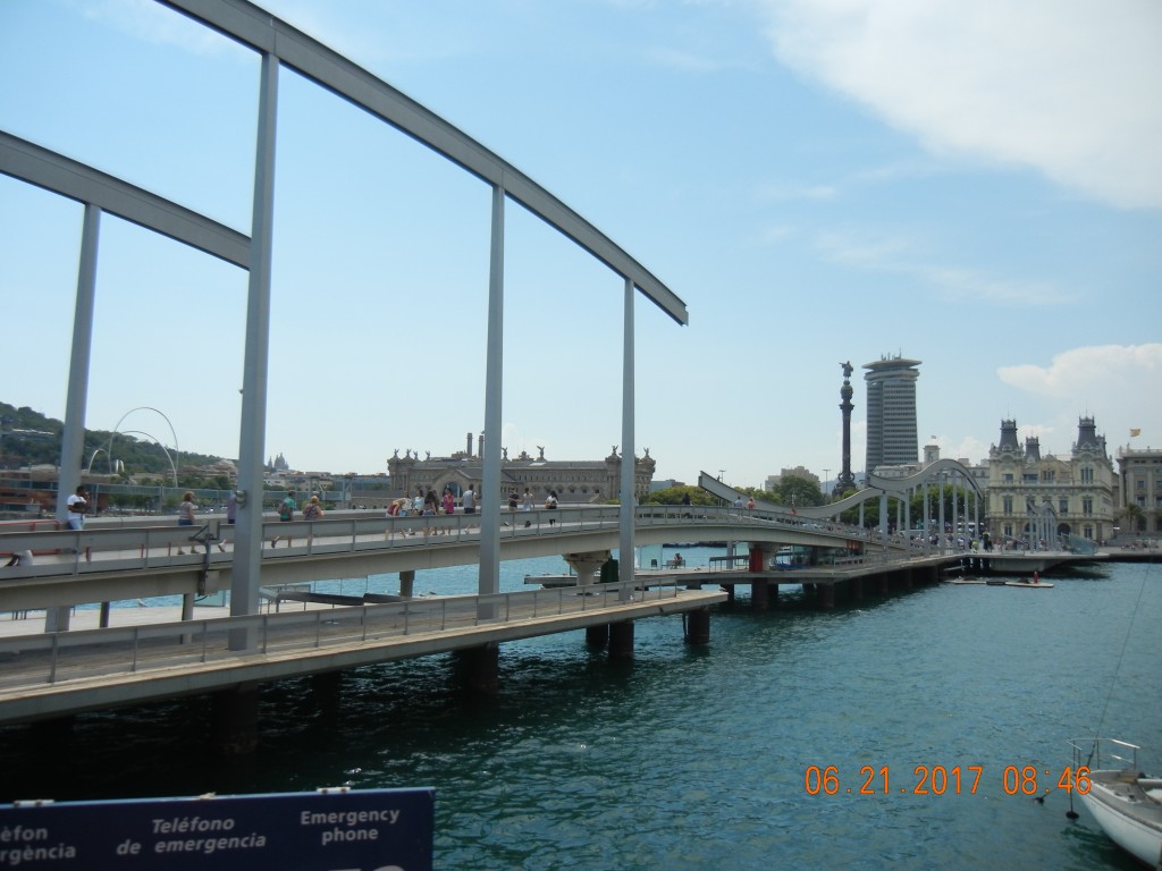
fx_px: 1007
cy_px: 436
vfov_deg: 46.8
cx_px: 581
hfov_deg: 60.0
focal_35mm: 30
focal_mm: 5.4
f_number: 7
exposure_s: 1/488
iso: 160
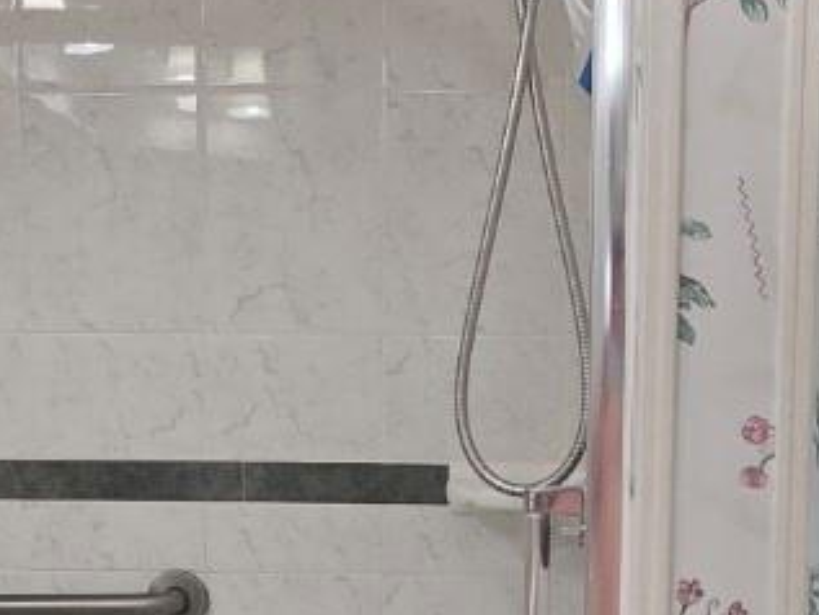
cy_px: 491
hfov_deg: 32.6
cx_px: 506
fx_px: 1396
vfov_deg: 24.4
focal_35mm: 59
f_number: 2.2
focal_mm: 2.2
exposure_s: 1/60
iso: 64
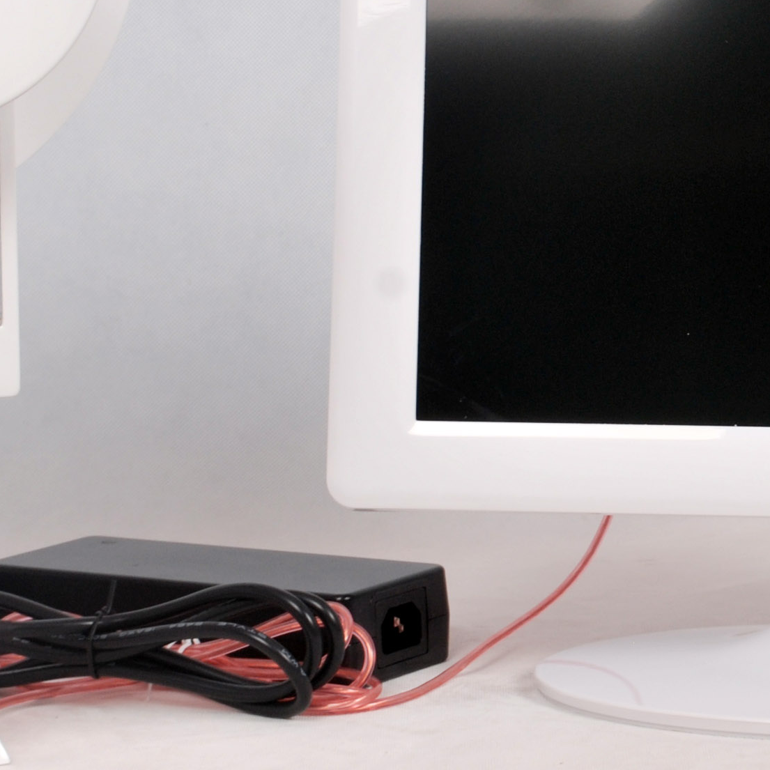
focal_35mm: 161
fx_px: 4052
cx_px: 702
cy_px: 118
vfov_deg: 10.8
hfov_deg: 10.8
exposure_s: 1/50
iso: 200
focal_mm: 36
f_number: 9
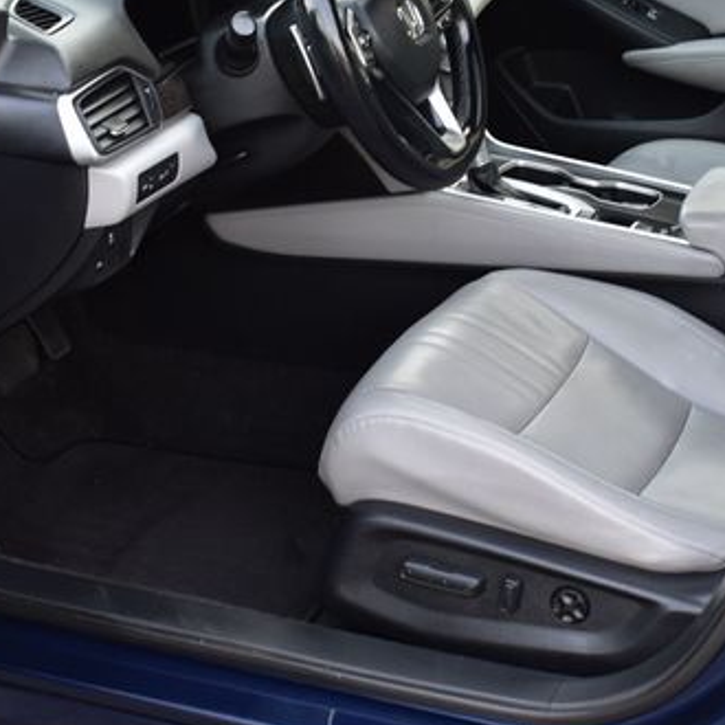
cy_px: 303
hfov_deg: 20.6
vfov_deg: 20.6
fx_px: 1990
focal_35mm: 84
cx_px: 358
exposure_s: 1/20
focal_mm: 34
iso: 400
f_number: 6.3
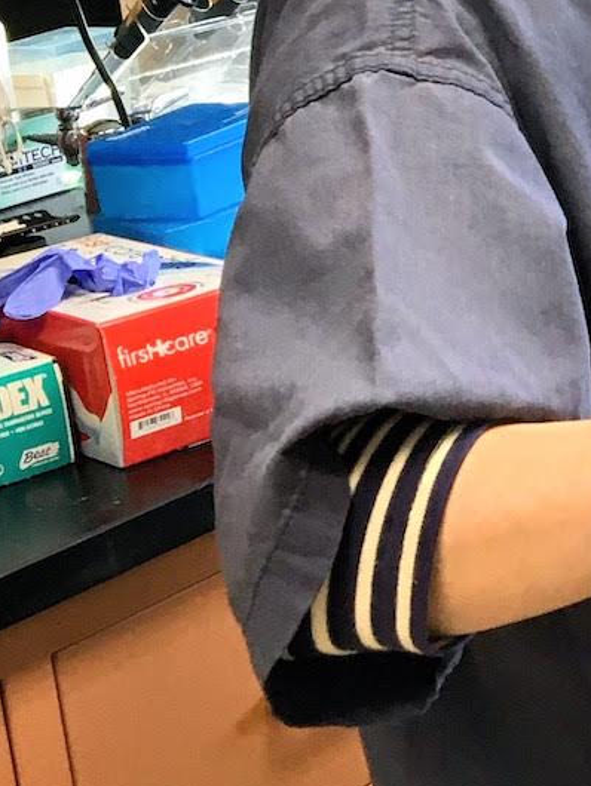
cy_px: 107
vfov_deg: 18.5
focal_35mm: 105
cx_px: 1008
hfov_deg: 13.0
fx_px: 2388
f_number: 2.2
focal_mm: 4.15
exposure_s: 1/30
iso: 25
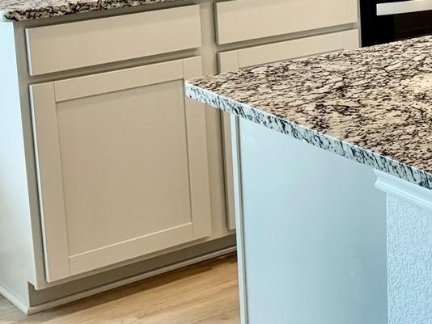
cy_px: 3
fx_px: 1149
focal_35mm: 92
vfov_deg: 15.8
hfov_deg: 18.6
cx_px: 667
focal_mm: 6.76
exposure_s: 1/120
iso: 200
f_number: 1.78
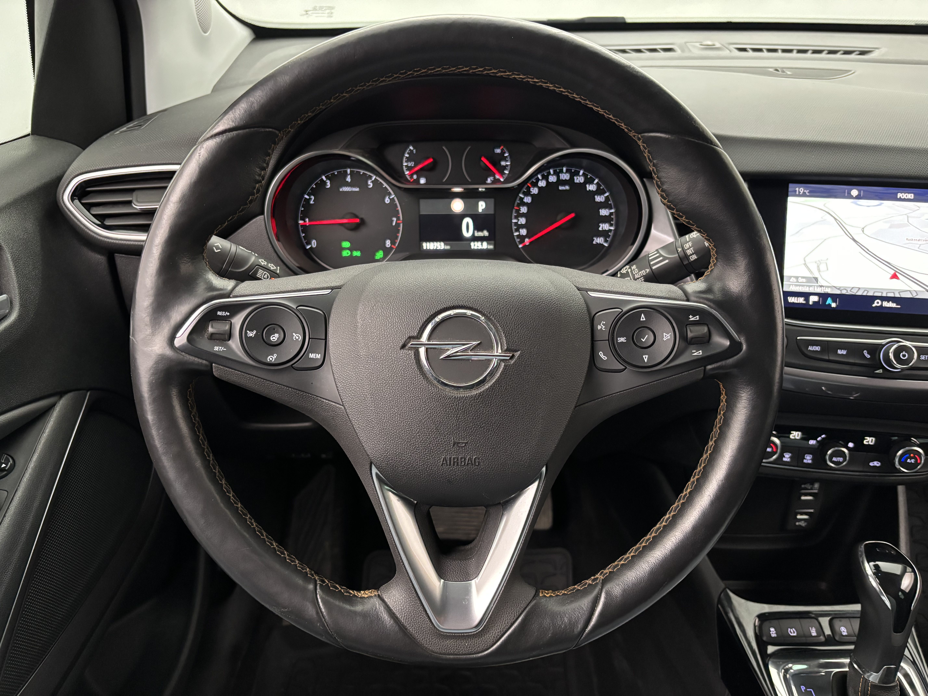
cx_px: 464
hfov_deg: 67.3
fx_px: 697
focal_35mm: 26
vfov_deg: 53.1
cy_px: 348
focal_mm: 5.96
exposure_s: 1/34
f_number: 1.6
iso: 640
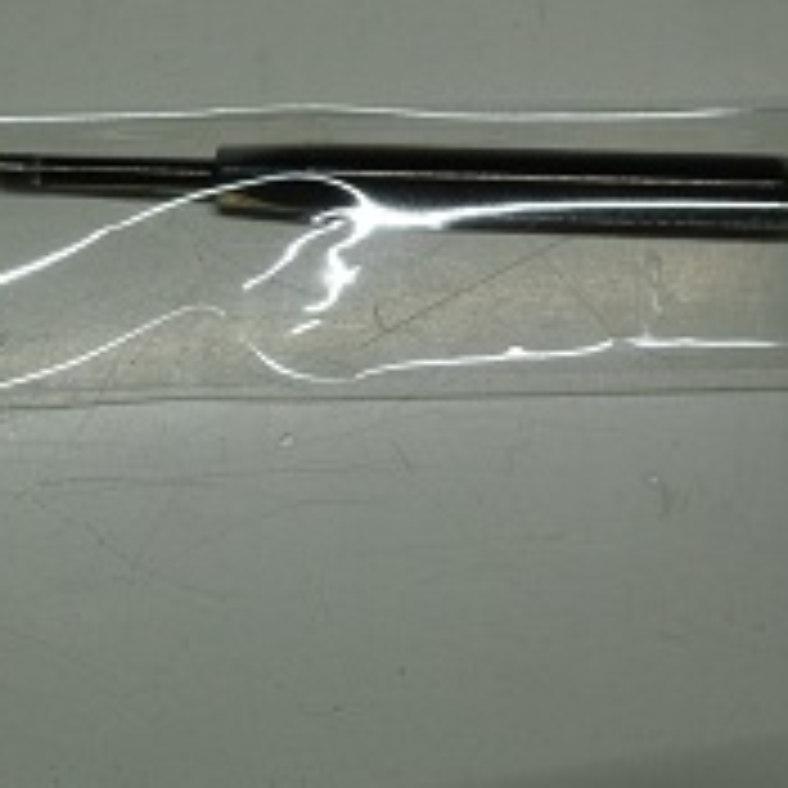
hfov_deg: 19.9
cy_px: 227
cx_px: 275
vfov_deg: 19.8
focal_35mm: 87
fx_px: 2241
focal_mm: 16.3
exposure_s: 1/125
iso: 200
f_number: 5.6
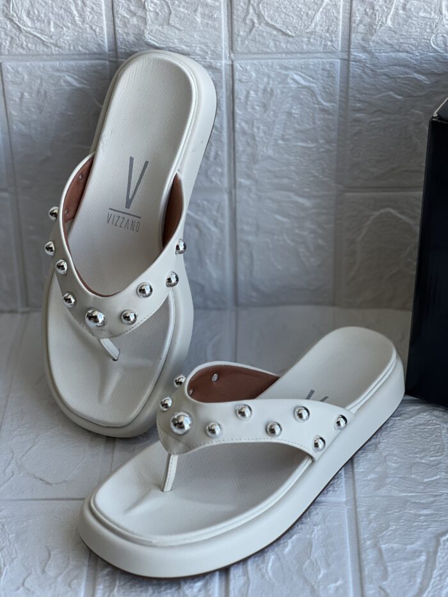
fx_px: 1328
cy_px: 298
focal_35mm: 77
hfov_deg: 19.1
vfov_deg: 25.3
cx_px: 224
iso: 80
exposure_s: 1/121
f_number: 2.8
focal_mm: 9
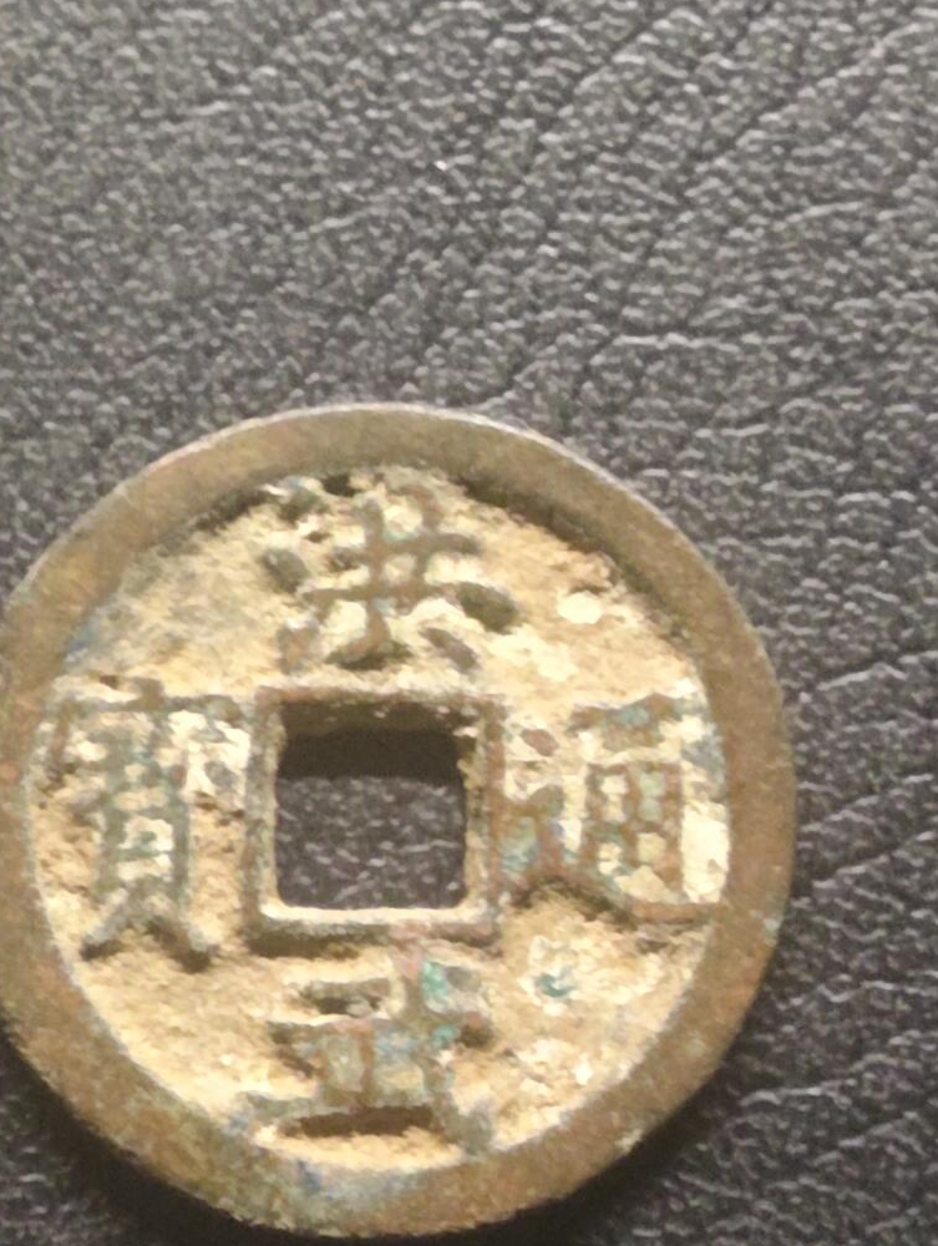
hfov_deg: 16.4
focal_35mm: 90
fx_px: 3243
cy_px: 756
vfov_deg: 21.7
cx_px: 394
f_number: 2.2
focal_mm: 3.42
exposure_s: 1/25
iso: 1250
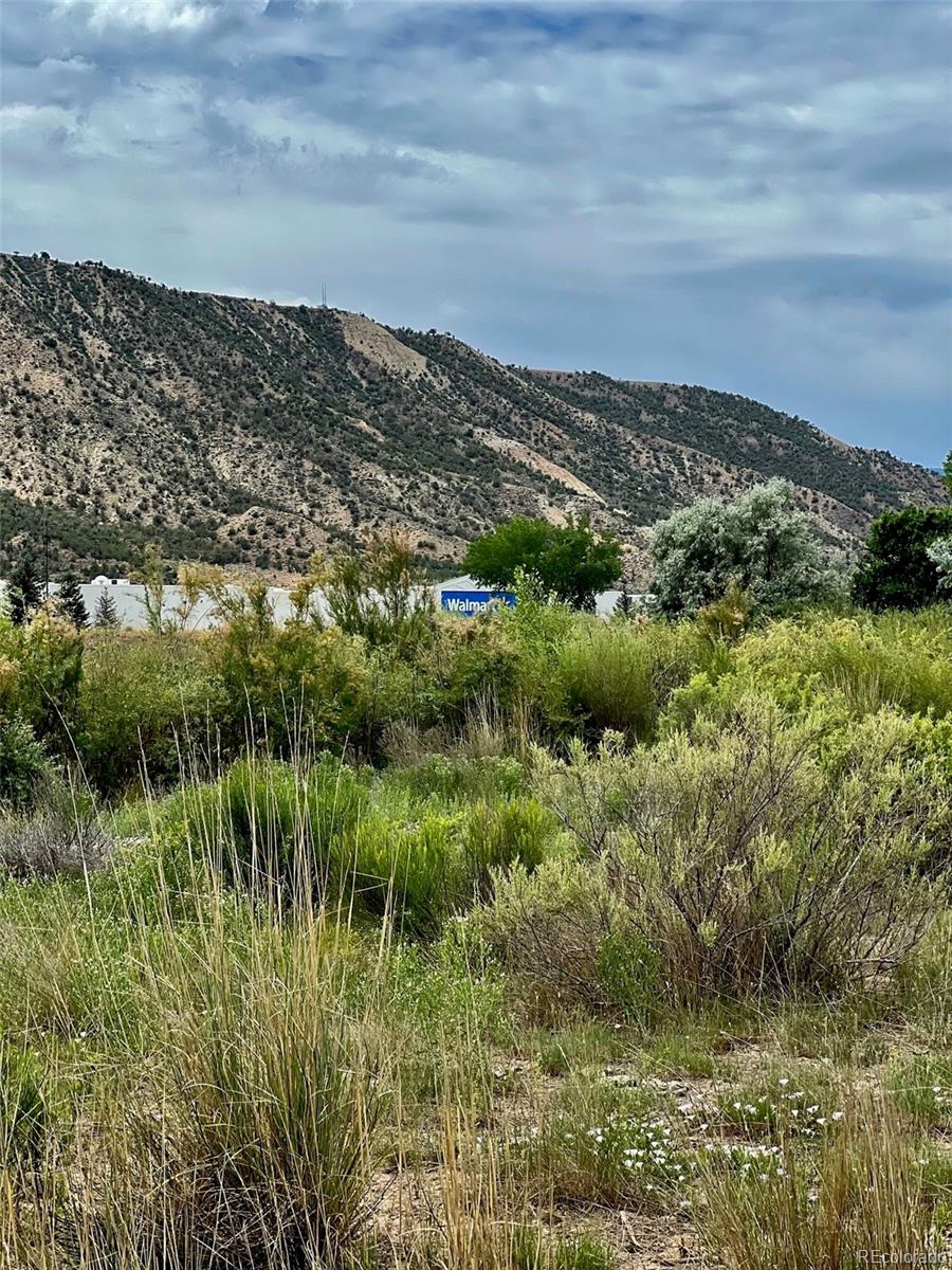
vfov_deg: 25.3
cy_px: 635
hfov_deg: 19.1
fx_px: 2824
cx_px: 476
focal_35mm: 77
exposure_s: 1/1064
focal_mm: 9
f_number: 2.8
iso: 32
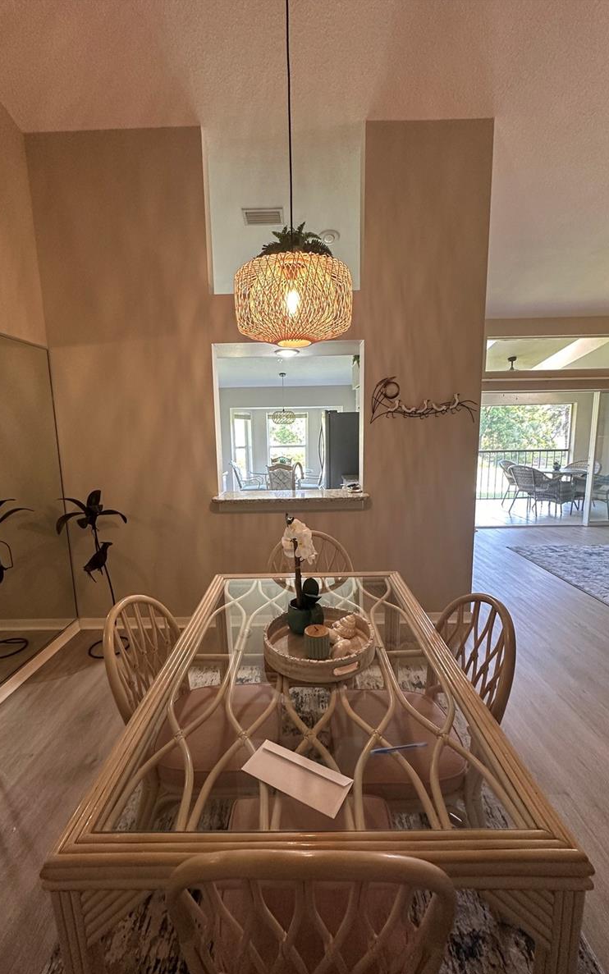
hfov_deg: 74.8
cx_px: 297
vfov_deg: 101.5
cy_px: 491
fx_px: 398
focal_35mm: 15
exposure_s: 1/60
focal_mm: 2.22
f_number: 2.2
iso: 250
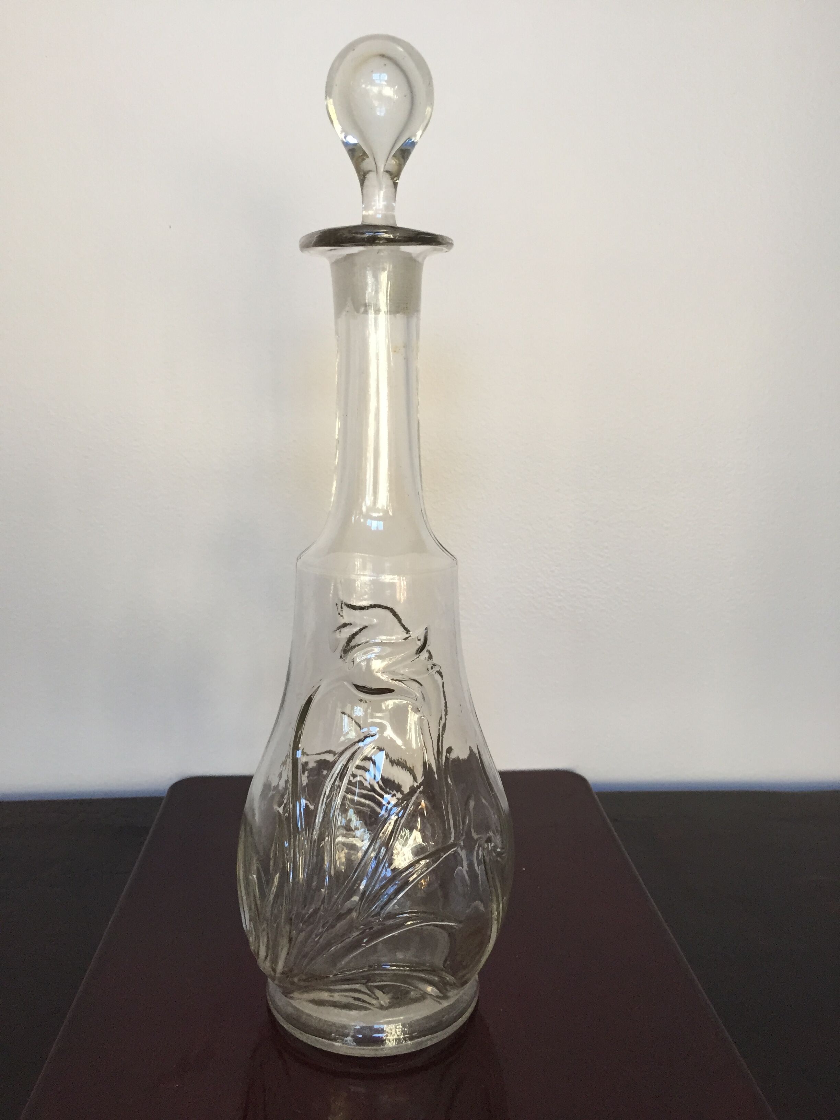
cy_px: 560
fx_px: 938
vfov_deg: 61.7
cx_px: 420
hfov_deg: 48.2
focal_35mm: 29
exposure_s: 1/33
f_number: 2.2
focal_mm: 4.15
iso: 64
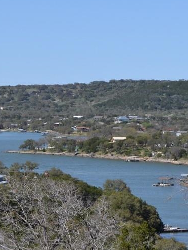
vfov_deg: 12.0
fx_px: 1186
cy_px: 157
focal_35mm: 164
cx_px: 18
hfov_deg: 9.0
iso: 400
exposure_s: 1/500
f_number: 11
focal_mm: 55
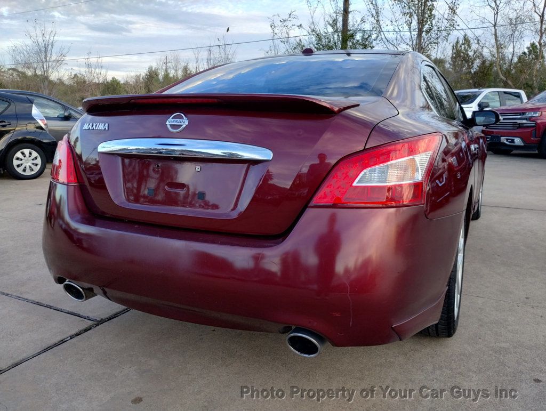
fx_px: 442
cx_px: 273
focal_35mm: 28
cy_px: 206
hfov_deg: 63.4
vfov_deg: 49.9
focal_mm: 4.27
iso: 184
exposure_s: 1/120
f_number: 1.8
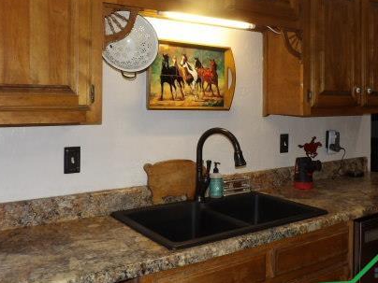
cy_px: 106
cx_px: 213
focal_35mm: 38
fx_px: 415
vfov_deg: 37.5
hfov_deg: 48.9
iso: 200
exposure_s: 1/33
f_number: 3.2
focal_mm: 4.3
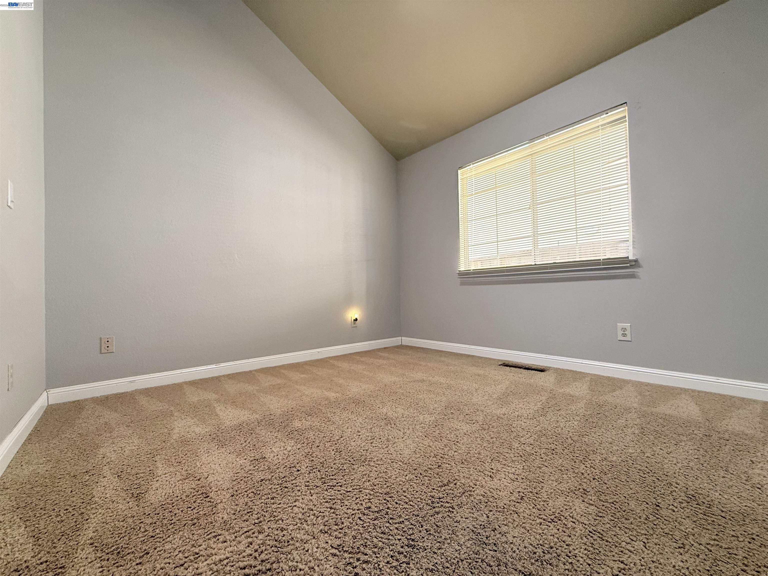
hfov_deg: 102.1
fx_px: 311
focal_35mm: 14
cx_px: 384
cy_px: 288
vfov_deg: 85.7
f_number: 2.2
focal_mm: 2.22
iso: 160
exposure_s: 1/120
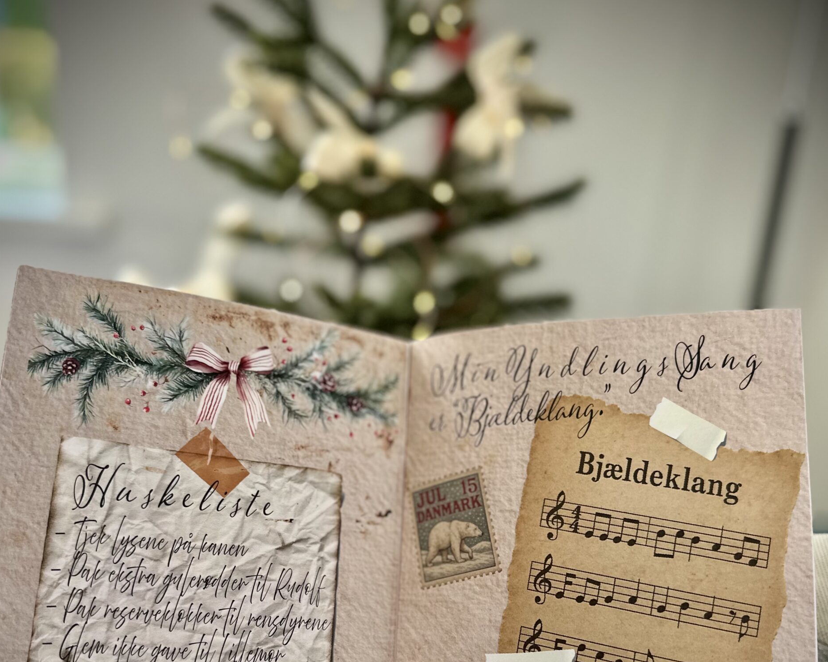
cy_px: 479
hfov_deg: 55.7
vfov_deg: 44.6
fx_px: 784
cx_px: 407
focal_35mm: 32
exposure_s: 1/121
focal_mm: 6.86
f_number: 1.78
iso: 100
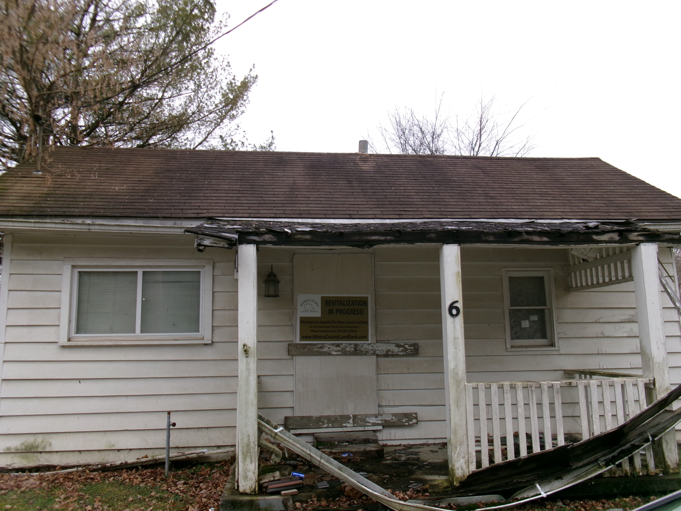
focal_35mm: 28
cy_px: 256
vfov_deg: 49.7
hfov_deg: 63.4
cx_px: 340
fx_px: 551
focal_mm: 5.1
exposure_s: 1/150
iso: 100
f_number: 3.9
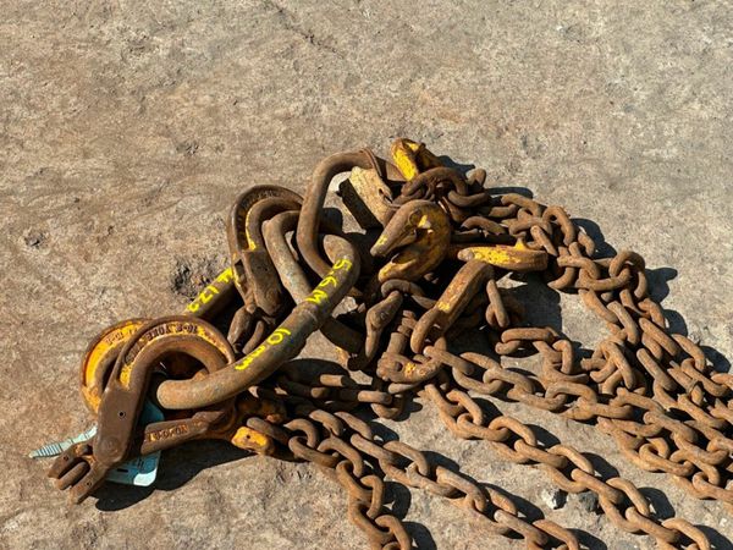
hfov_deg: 25.3
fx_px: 1630
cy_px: 275
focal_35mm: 77
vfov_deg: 19.1
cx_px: 366
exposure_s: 1/564
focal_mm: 9
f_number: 2.8
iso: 32
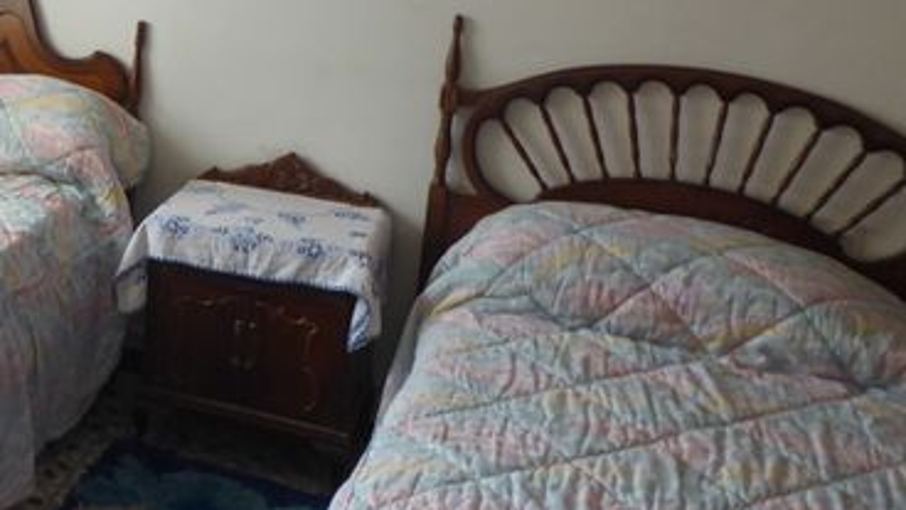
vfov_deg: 23.0
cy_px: 0
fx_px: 1201
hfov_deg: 38.0
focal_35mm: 50
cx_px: 60
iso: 160
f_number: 3.3
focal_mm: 4.3
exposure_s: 1/60
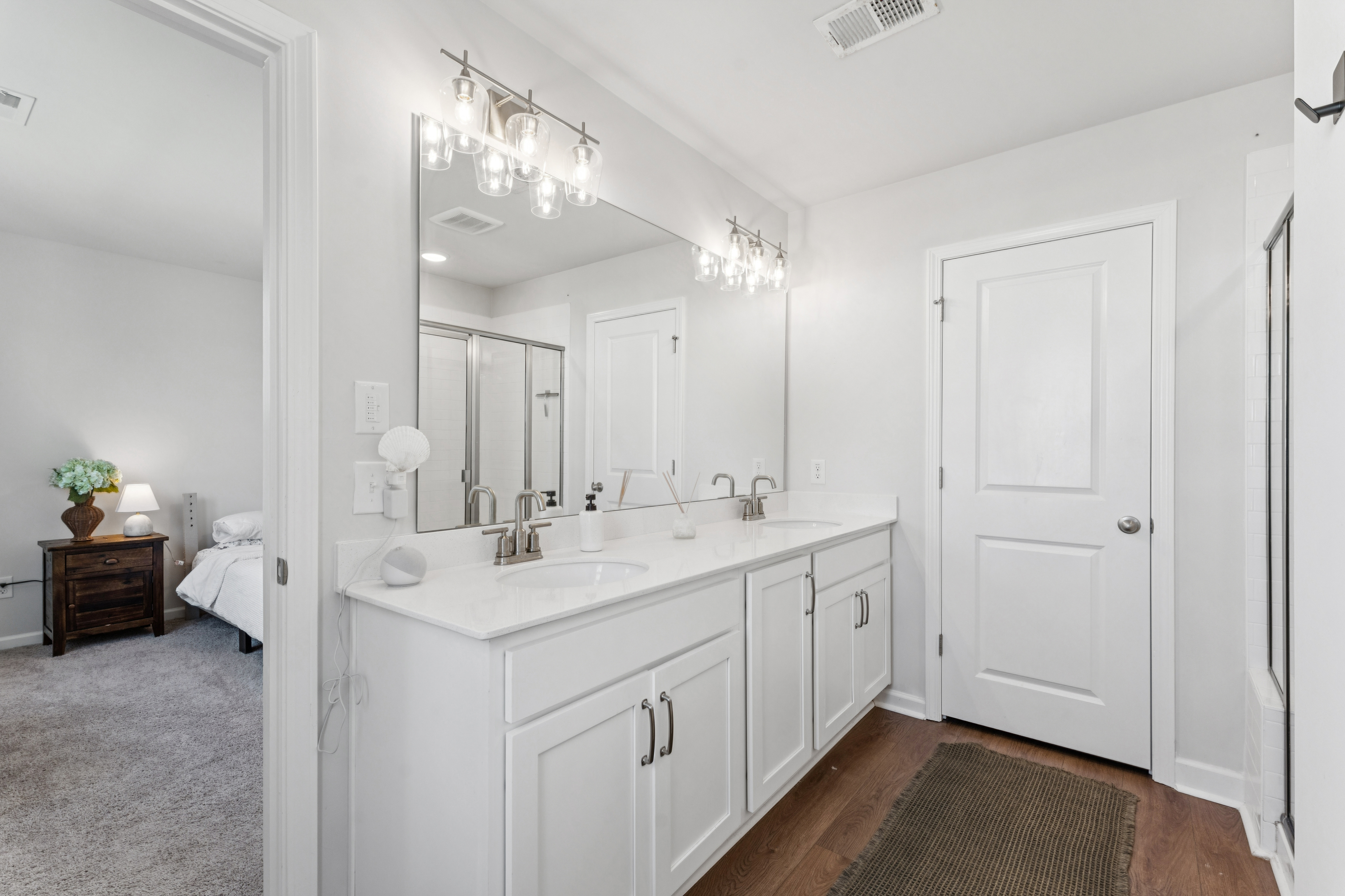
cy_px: 448
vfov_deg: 81.2
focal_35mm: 14
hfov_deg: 104.3
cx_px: 672
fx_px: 523
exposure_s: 1/50
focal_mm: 14
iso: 400
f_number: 8
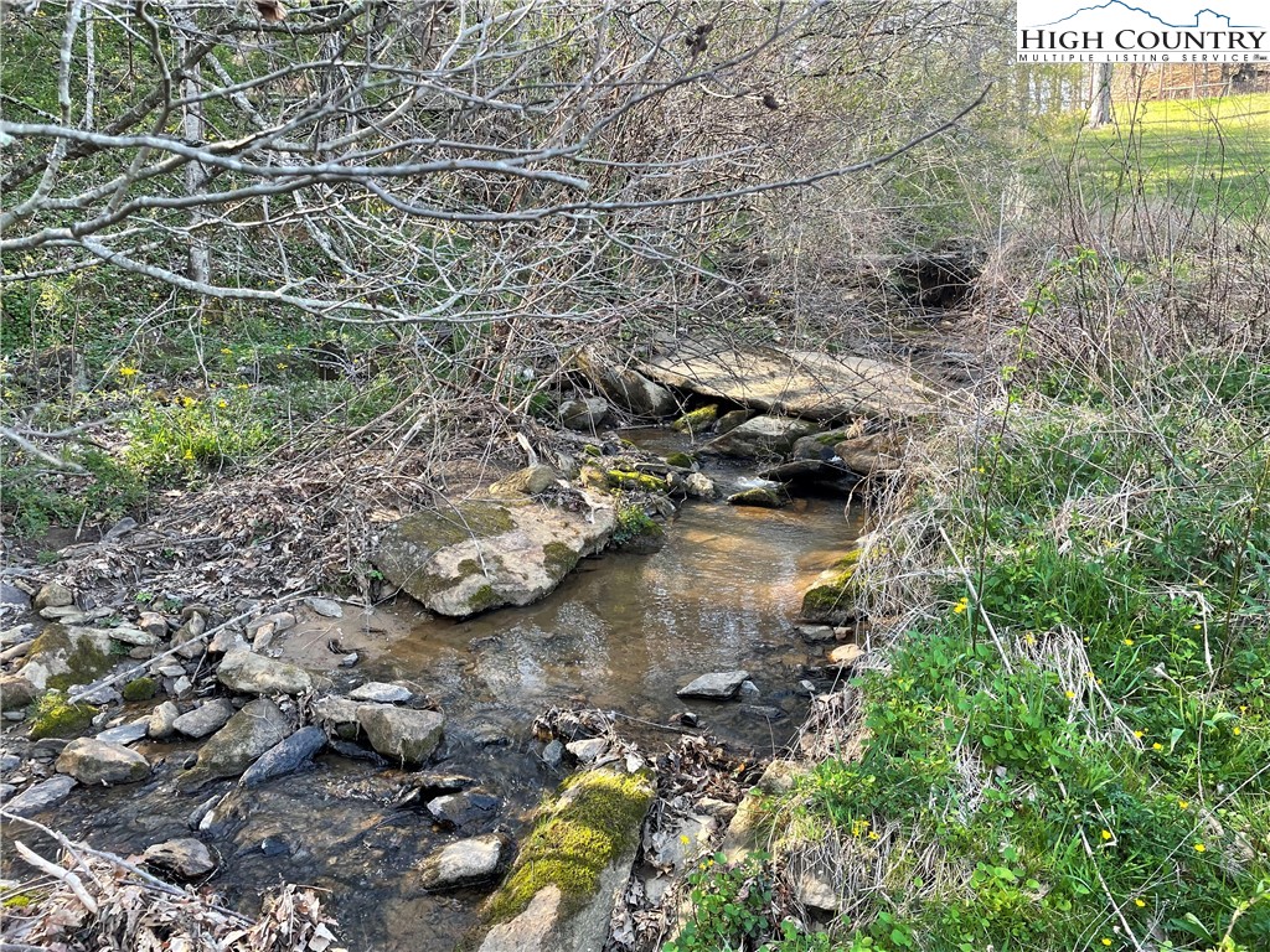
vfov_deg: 53.1
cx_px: 635
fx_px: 954
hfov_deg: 67.3
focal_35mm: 26
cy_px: 476
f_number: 1.6
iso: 50
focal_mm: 4.2
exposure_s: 1/121
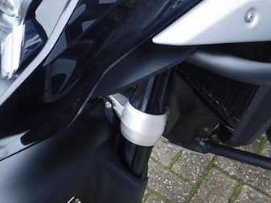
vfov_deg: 29.0
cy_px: 19
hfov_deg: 38.7
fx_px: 376
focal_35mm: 48
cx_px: 70
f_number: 3.1
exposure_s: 1/30
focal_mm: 4.5
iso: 125
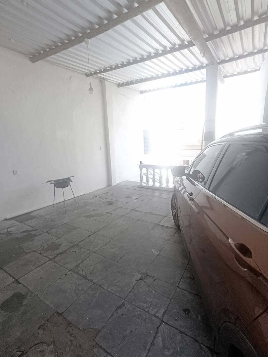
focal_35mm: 16
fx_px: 165
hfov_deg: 78.1
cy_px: 178
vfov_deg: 94.5
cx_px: 134
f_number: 2.2
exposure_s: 1/149
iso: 50
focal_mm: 1.65
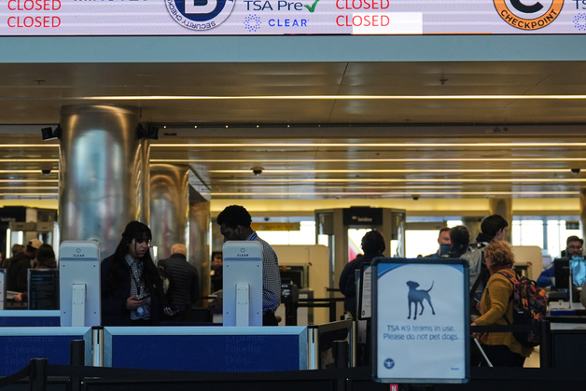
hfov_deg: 27.0
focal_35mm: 75
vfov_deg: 18.1
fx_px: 1221
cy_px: 119
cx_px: 281
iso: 500
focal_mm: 46
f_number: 2.8
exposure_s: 1/800
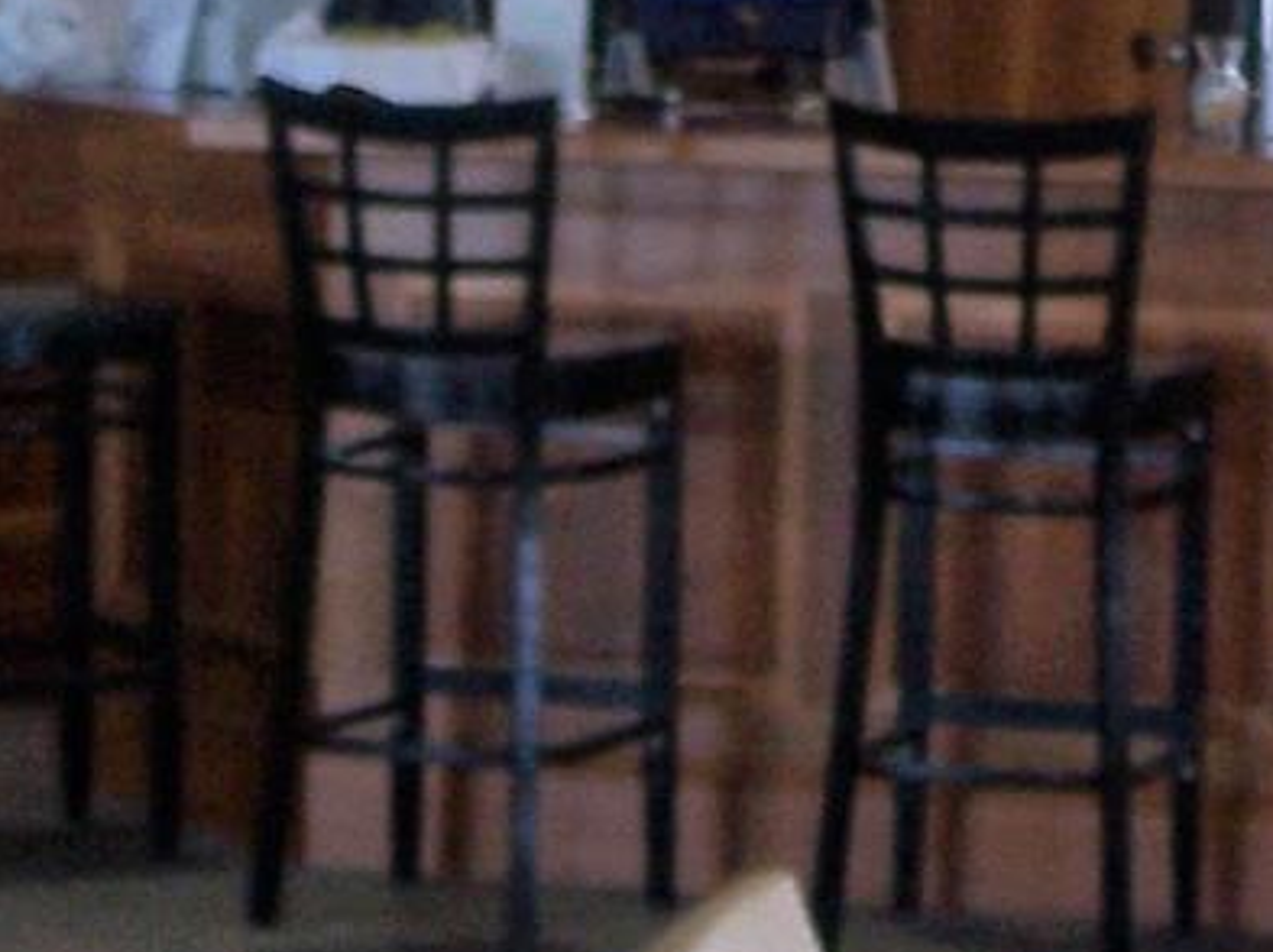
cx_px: 949
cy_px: -139
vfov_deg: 7.6
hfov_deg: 10.2
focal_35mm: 193
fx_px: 7091
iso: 80
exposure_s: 1/60
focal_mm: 7.8
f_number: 2.8
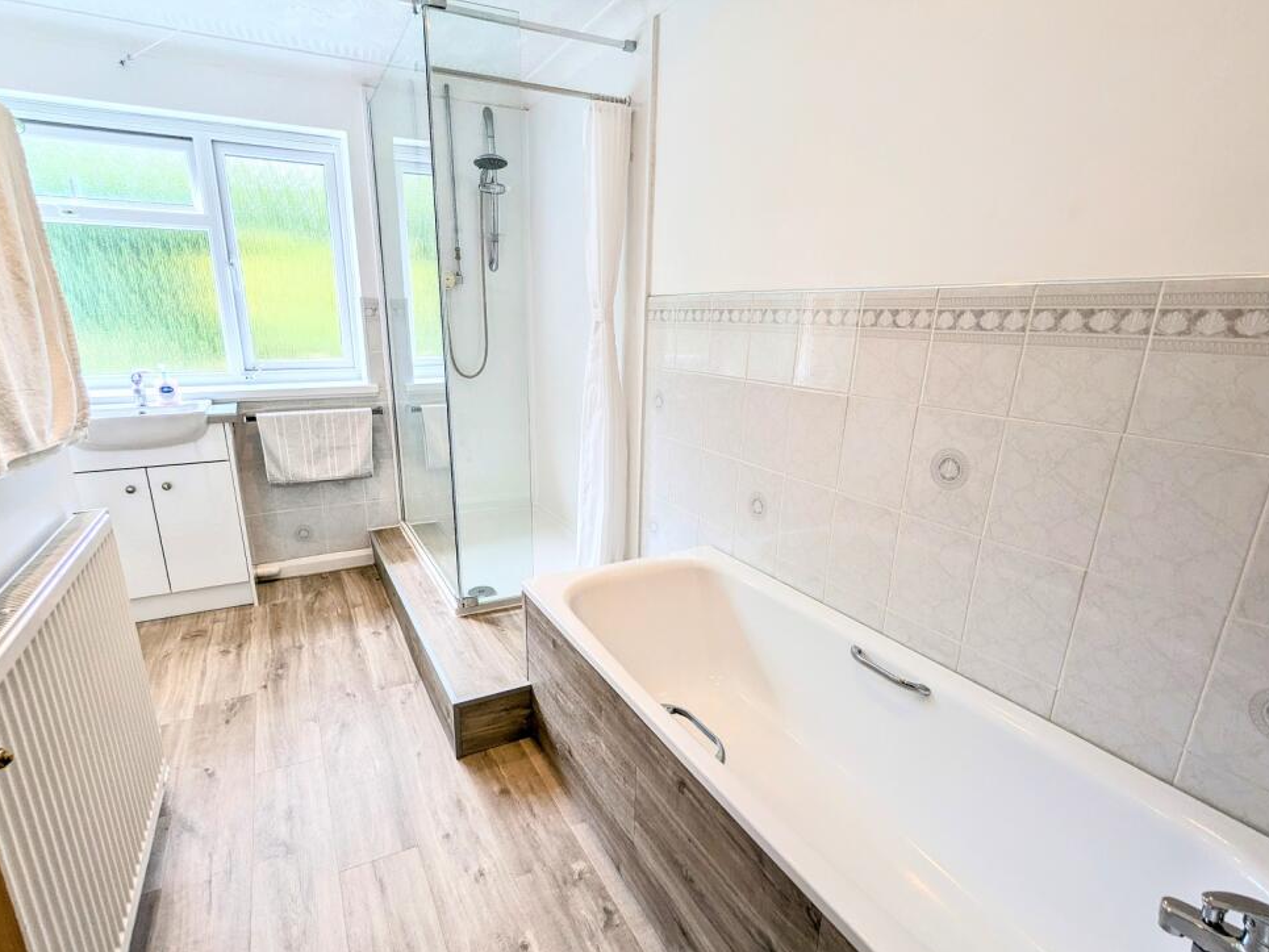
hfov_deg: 91.0
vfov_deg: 74.7
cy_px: 504
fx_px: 623
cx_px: 604
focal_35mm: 17
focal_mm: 2.35
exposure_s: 1/100
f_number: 2.2
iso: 51
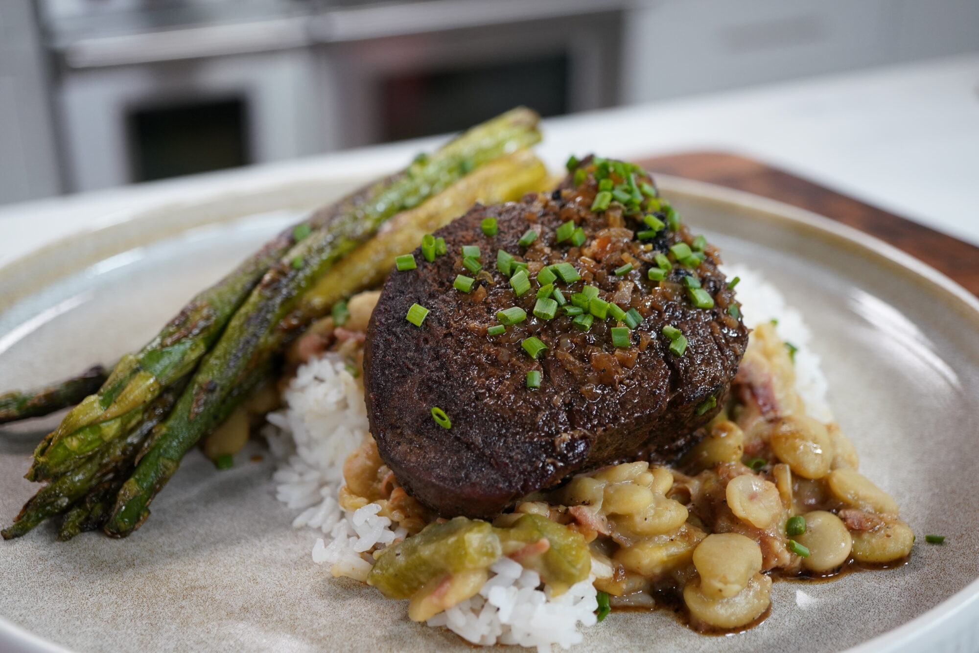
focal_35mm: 45
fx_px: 1224
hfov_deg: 43.6
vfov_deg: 29.9
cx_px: 490
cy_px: 326
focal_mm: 30
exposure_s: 1/160
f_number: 4
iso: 1000
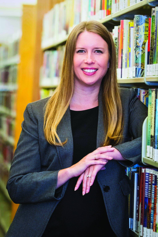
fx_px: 1037
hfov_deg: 8.7
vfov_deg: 13.0
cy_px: 118
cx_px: 79
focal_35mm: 158
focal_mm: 105
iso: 3200
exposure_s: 1/250
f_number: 3.5
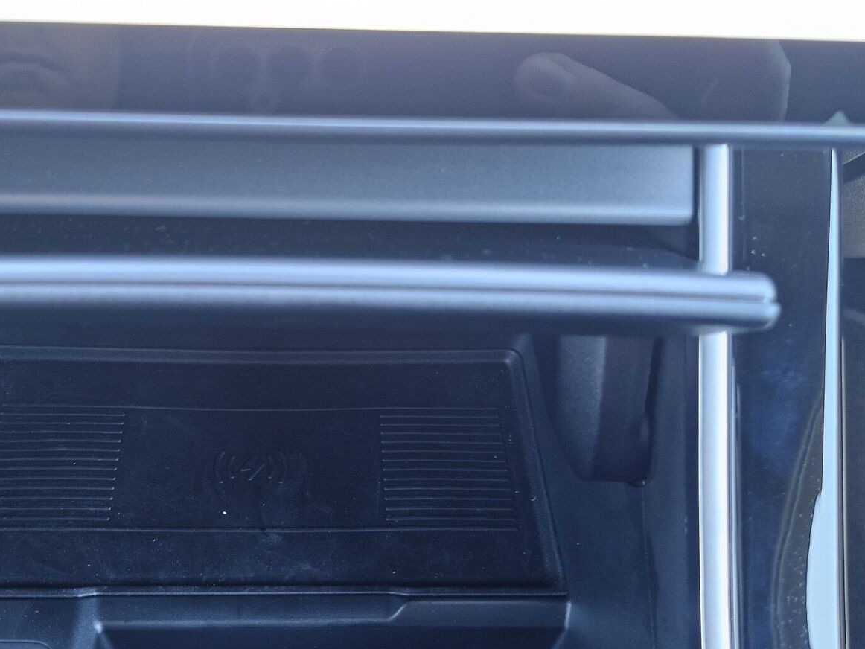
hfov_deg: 48.7
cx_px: 344
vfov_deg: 37.4
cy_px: 423
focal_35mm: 38
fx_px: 950
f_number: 1.8
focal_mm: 5.54
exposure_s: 1/29
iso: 250
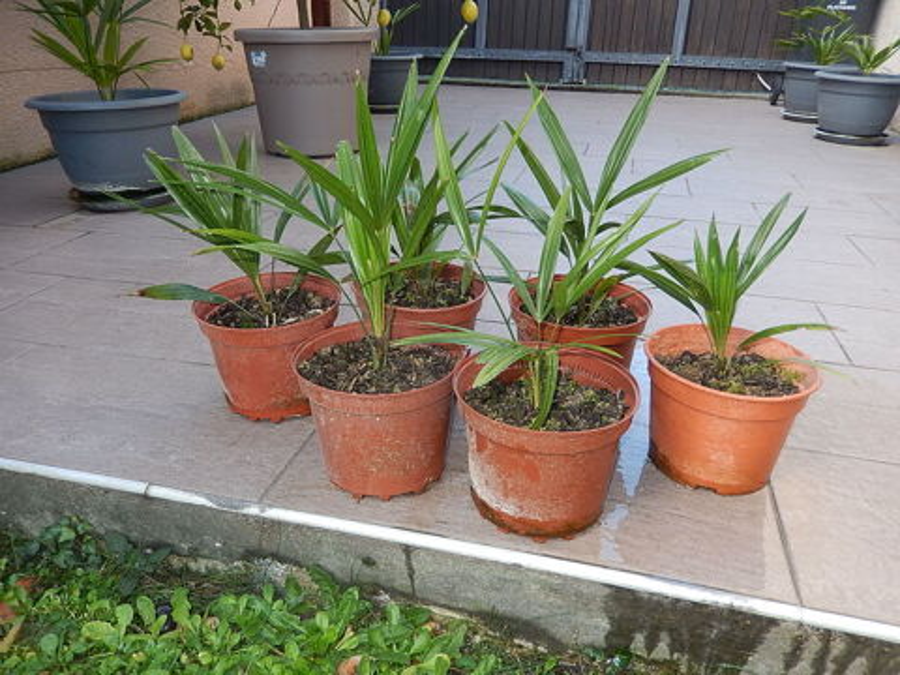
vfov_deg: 54.9
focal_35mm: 25
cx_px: 450
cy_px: 338
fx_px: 650
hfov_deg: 69.4
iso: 125
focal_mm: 4.5
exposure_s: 1/50
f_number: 3.4
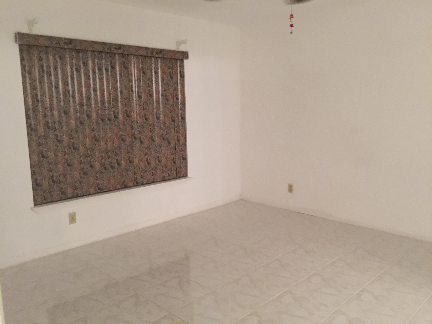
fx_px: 362
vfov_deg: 48.2
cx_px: 216
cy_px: 162
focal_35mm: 29
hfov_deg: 61.7
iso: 200
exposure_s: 1/8
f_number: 2.2
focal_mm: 4.15
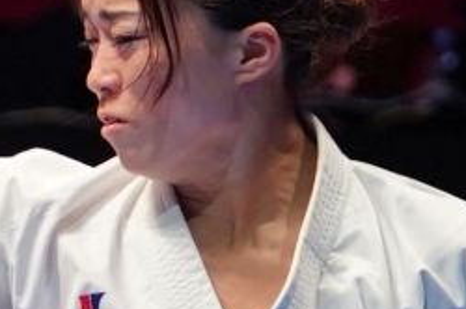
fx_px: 12023
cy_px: 648
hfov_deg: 2.2
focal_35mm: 930
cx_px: -444
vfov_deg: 1.5
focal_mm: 86
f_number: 2.8
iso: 1000
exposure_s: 1/500
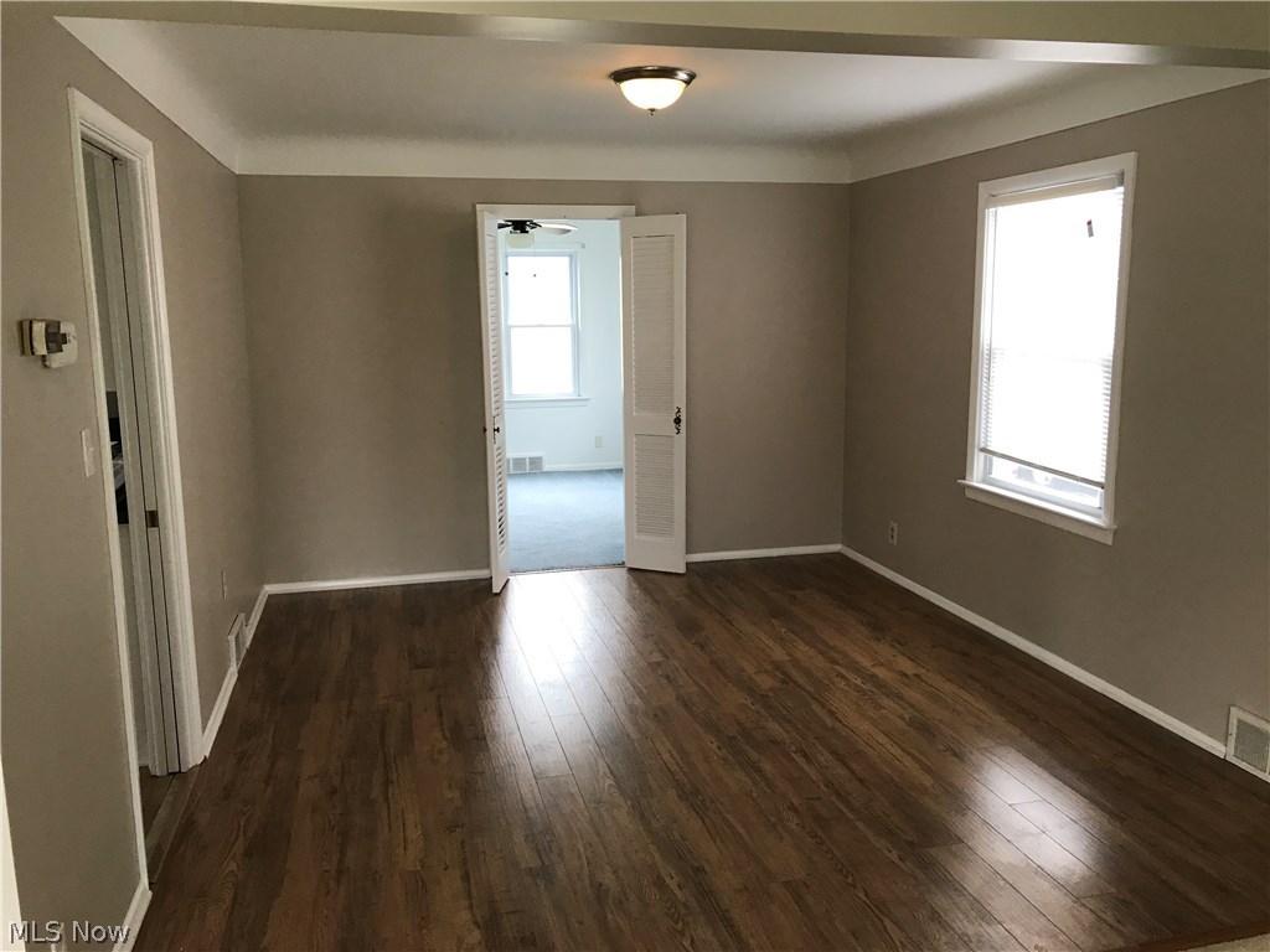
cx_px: 635
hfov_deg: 63.4
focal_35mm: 28
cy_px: 476
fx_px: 1027
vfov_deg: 49.7
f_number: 1.8
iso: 40
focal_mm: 3.99
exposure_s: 1/24
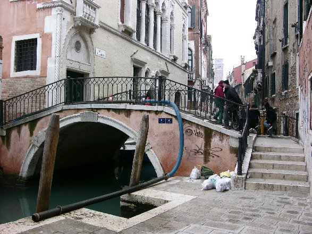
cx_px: 156
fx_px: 315
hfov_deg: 52.6
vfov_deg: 40.7
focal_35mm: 35
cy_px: 117
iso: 50
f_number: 4
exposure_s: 1/31.2
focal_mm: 8.9
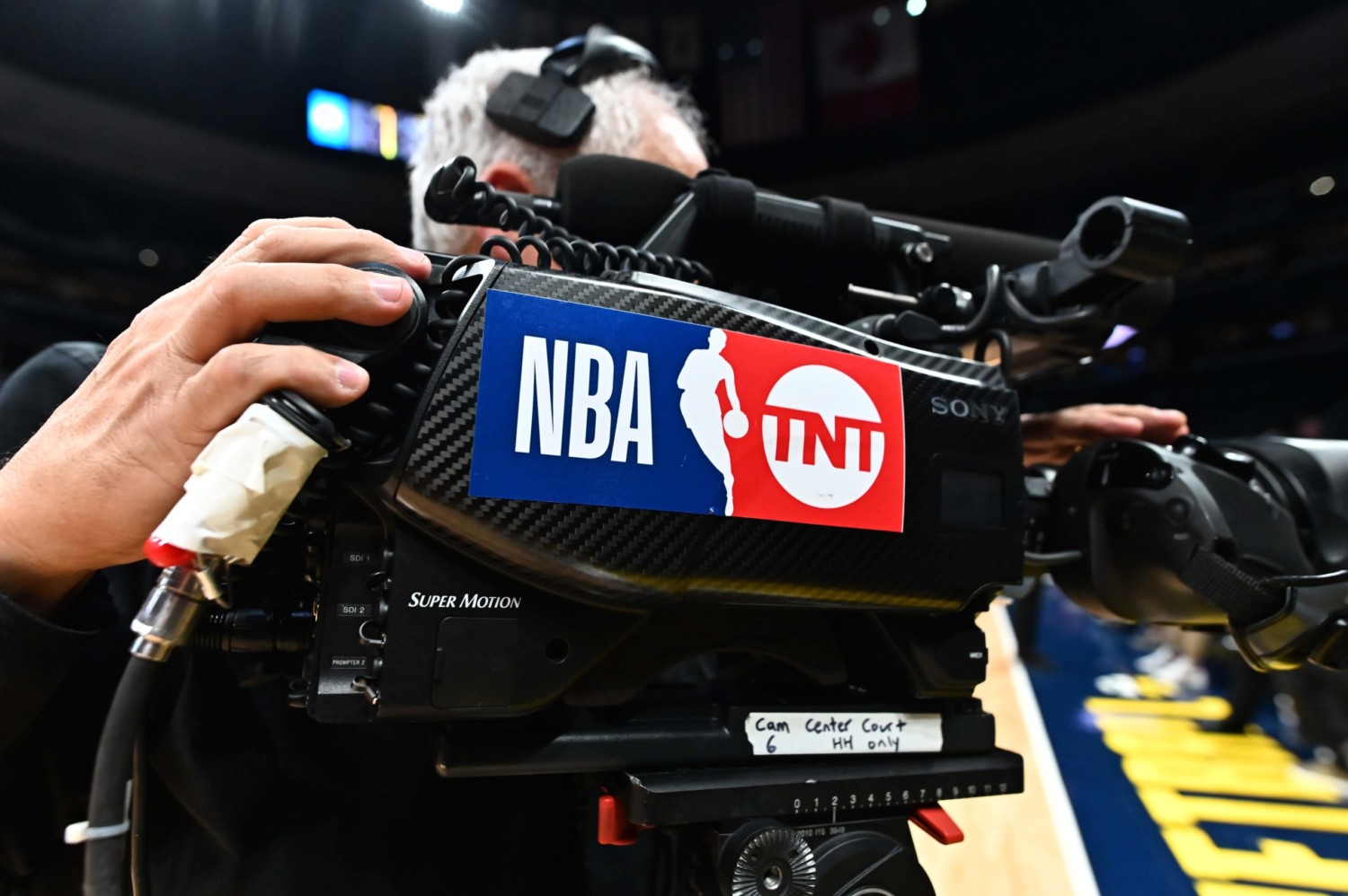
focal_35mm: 20
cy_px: 448
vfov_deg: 61.9
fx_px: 748
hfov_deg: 84.0
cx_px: 674
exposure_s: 1/1600
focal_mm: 20
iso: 6400
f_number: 4
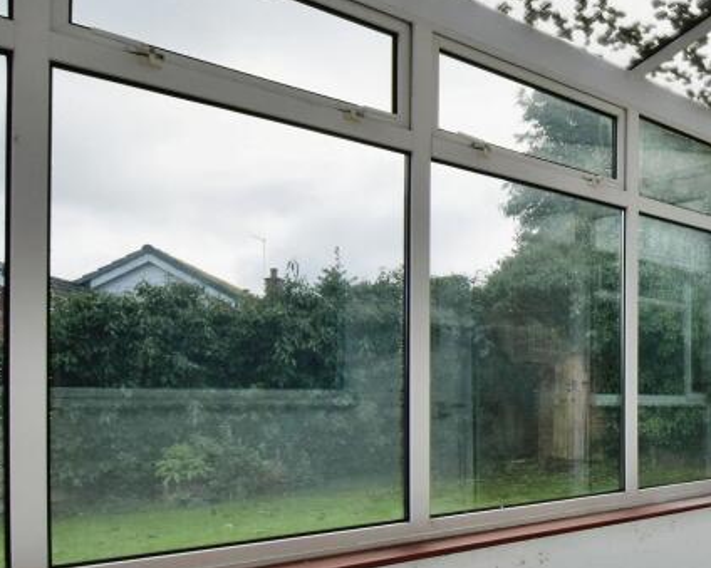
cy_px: 374
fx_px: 715
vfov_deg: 42.8
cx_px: 686
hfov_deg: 45.8
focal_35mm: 34
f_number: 8
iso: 640
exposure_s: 1/500
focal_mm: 10
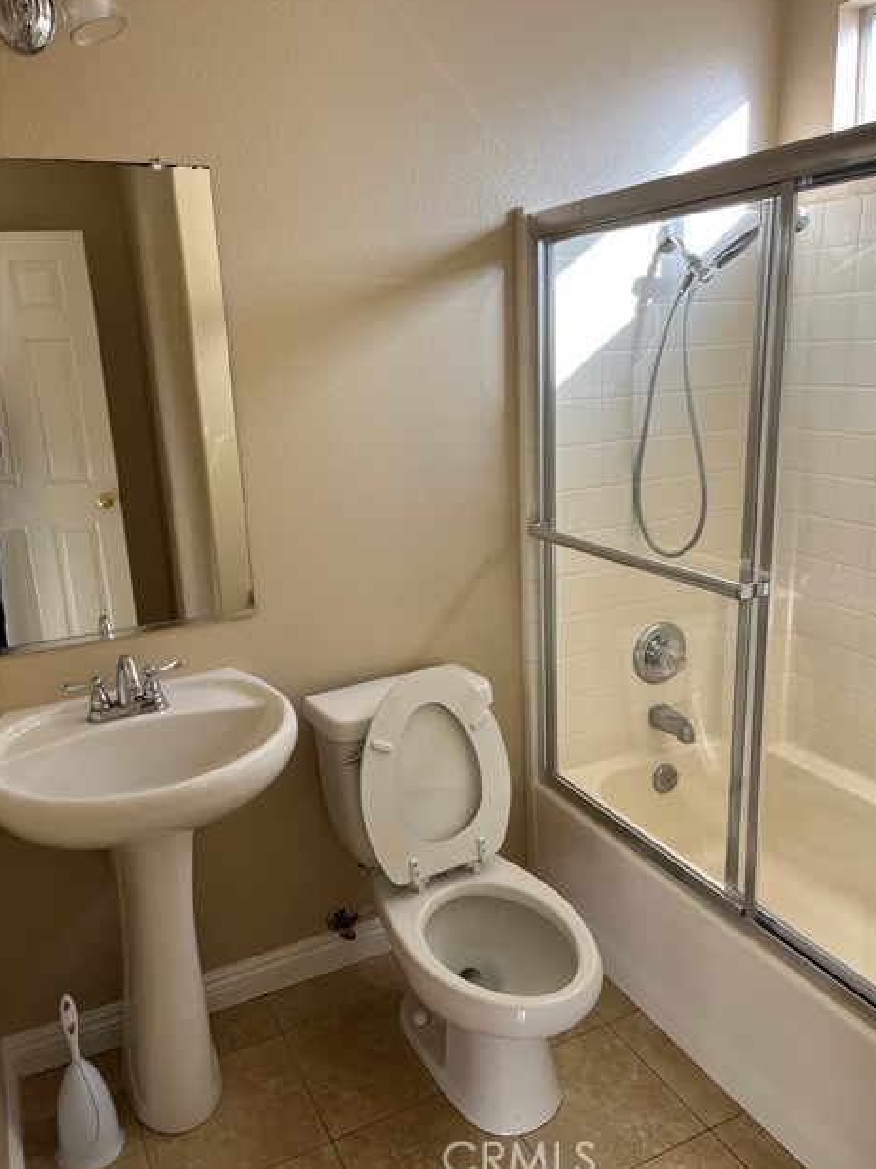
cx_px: 449
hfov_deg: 51.3
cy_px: 579
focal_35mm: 27
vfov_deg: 65.3
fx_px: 911
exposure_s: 1/122
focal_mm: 5.1
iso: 40
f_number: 1.6
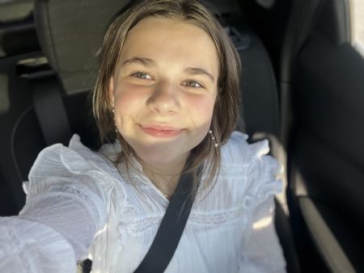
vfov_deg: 46.8
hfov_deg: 59.9
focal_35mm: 30
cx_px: 182
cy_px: 136
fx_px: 316
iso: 25
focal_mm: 2.71
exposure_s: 1/190
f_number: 2.2
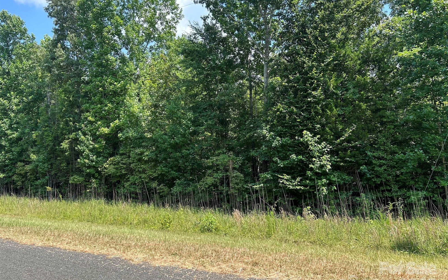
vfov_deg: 44.5
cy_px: 133
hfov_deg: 66.5
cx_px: 225
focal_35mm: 28
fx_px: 342
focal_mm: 5.7
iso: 50
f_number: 1.5
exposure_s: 1/1171
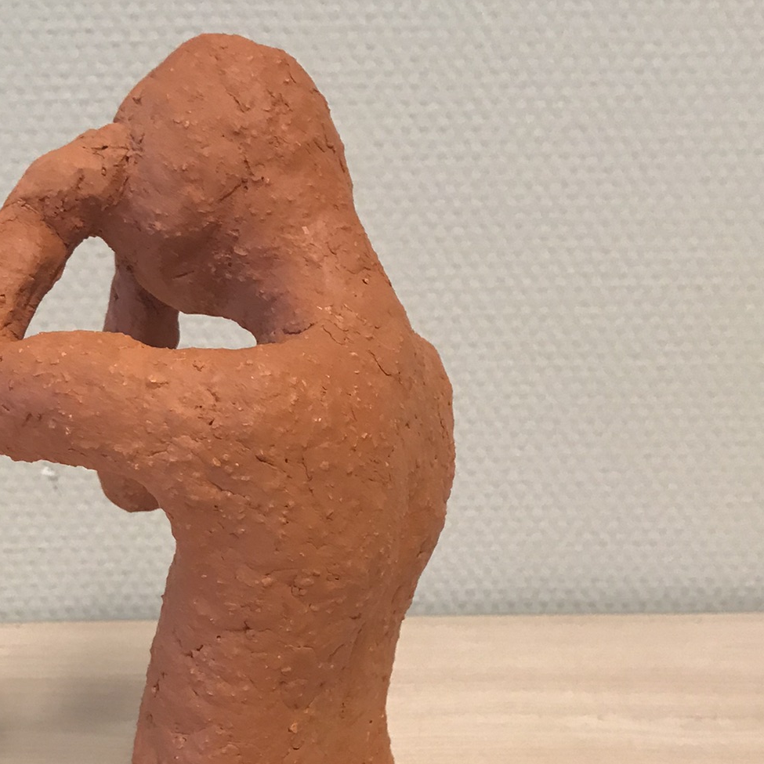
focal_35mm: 52
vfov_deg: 32.6
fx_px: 1298
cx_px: 309
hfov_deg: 32.7
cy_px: 487
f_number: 1.8
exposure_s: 1/25
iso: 40
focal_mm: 3.99
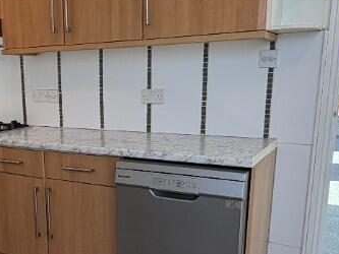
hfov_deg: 42.3
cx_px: 77
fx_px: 421
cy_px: 172
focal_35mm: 43
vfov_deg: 33.3
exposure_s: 1/100
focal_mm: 2.22
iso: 40
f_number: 2.2
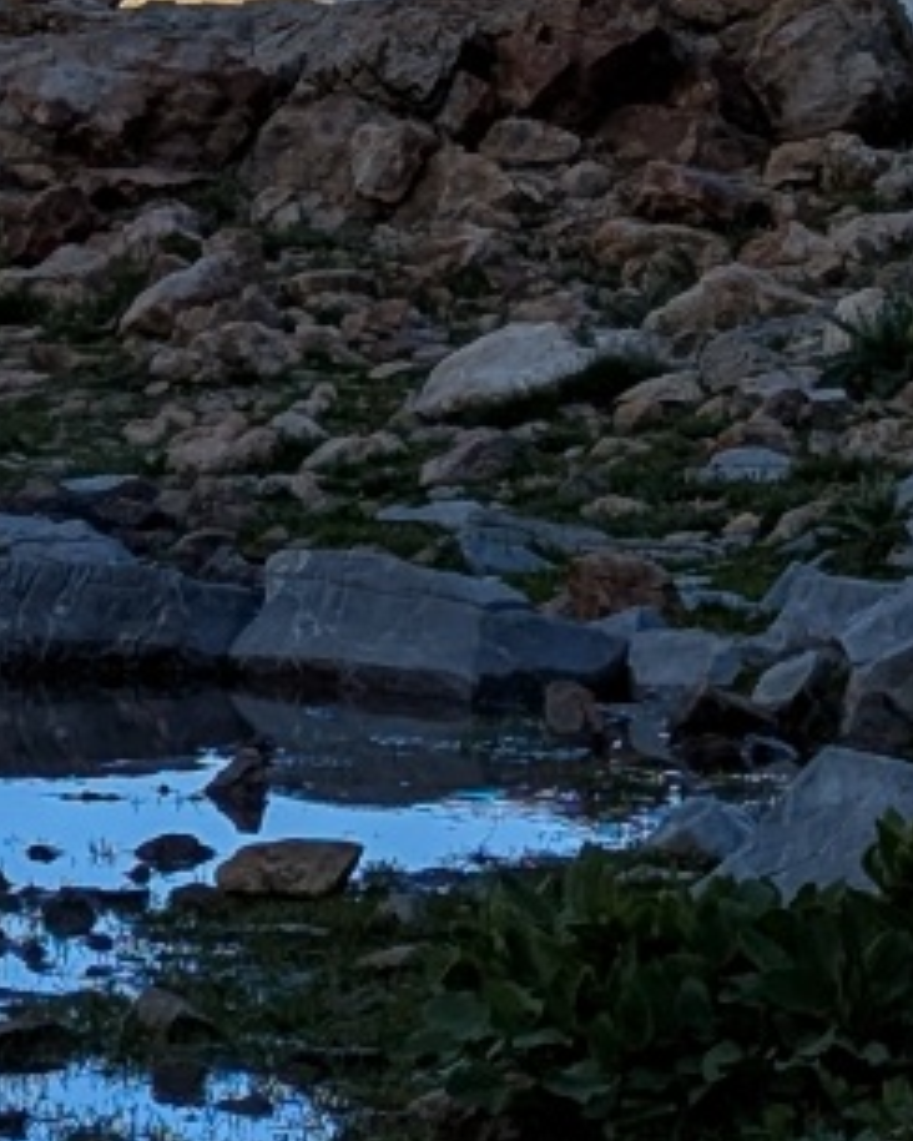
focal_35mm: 231
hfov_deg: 6.5
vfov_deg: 8.3
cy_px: -206
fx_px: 7802
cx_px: -902
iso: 48
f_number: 1.85
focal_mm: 6.81
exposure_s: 1/1357
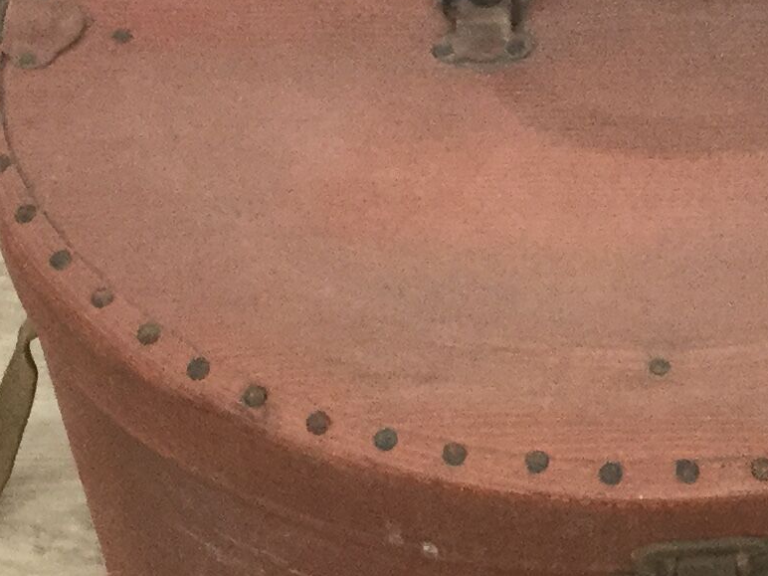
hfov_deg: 14.9
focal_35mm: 131
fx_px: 2906
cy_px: 299
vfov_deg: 11.3
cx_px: 727
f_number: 2.4
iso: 100
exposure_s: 1/33
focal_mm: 3.3
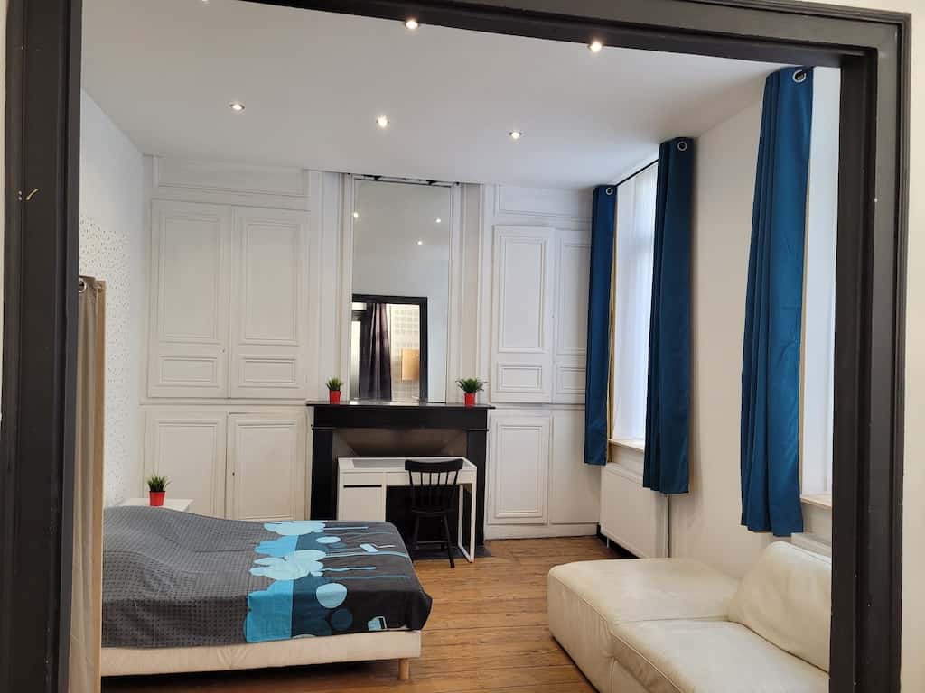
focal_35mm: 26
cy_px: 346
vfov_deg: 53.1
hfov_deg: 67.3
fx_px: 695
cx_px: 462
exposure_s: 1/100
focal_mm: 5.4
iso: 160
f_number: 1.8
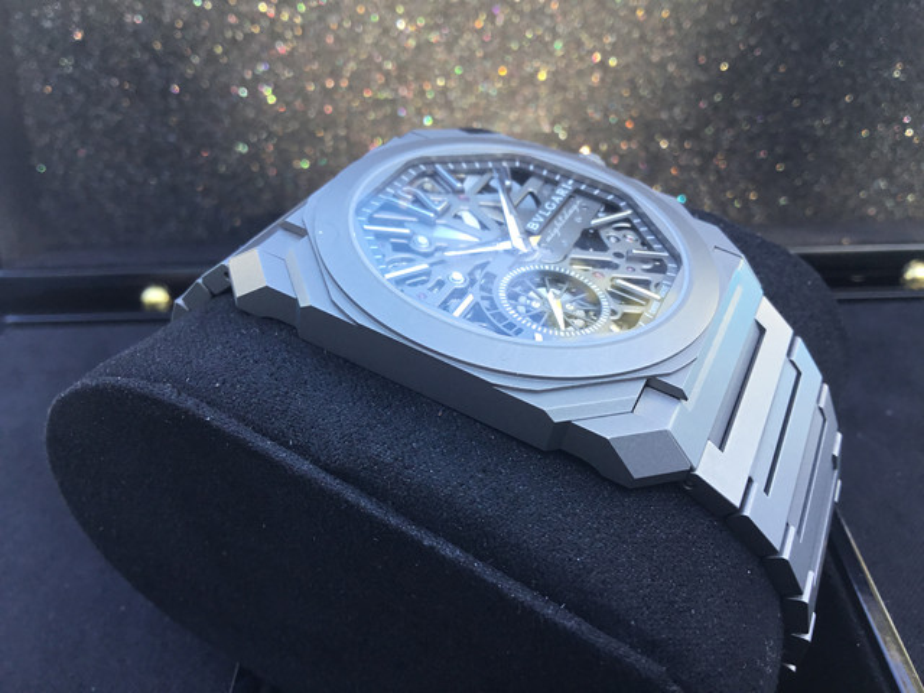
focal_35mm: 31
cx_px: 462
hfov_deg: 58.4
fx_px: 827
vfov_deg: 45.4
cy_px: 346
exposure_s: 1/60
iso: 32
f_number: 2.4
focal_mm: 3.3
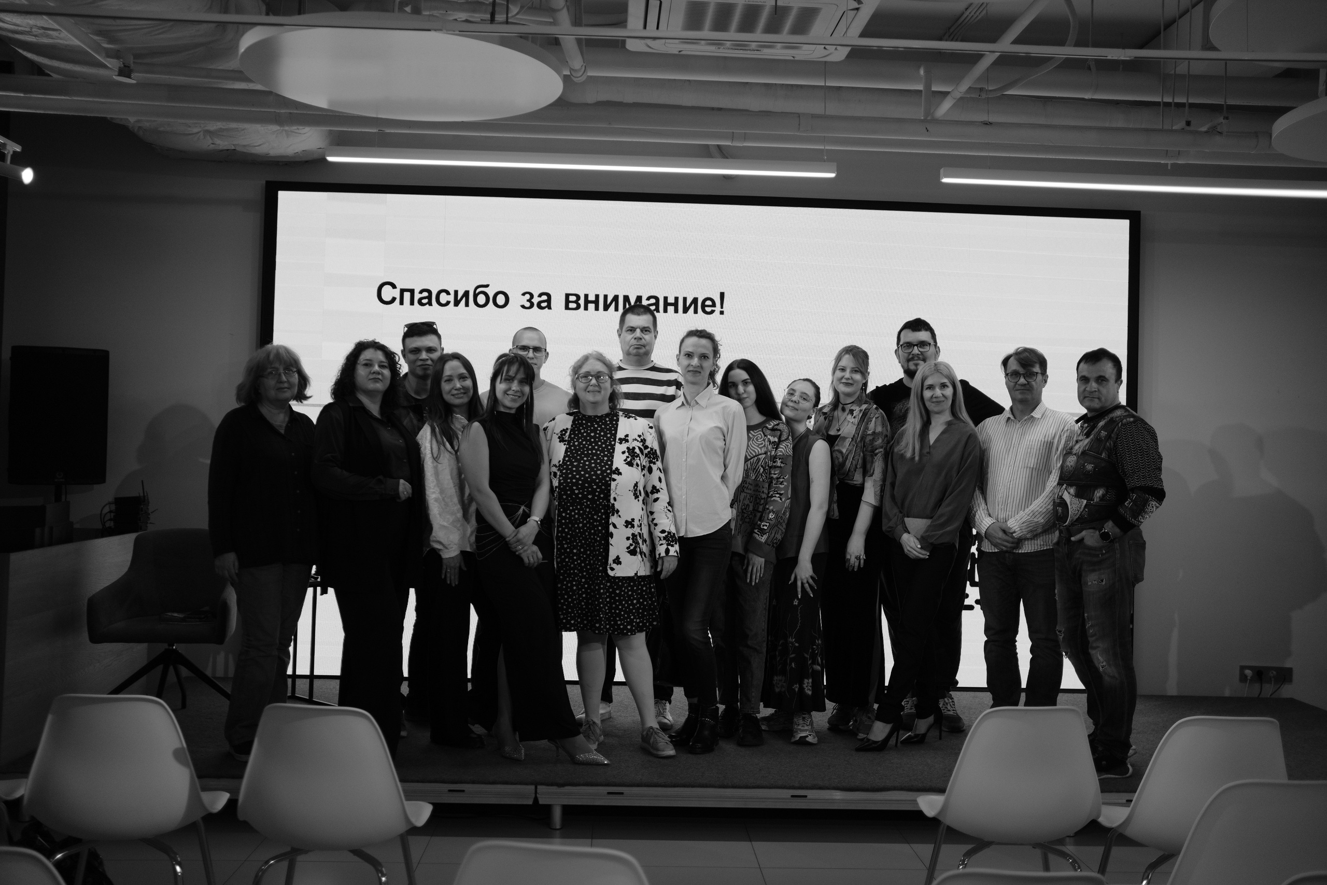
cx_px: 664
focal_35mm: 35
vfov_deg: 37.9
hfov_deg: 54.4
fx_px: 1290
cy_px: 442
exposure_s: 1/480
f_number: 2
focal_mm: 23
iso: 320
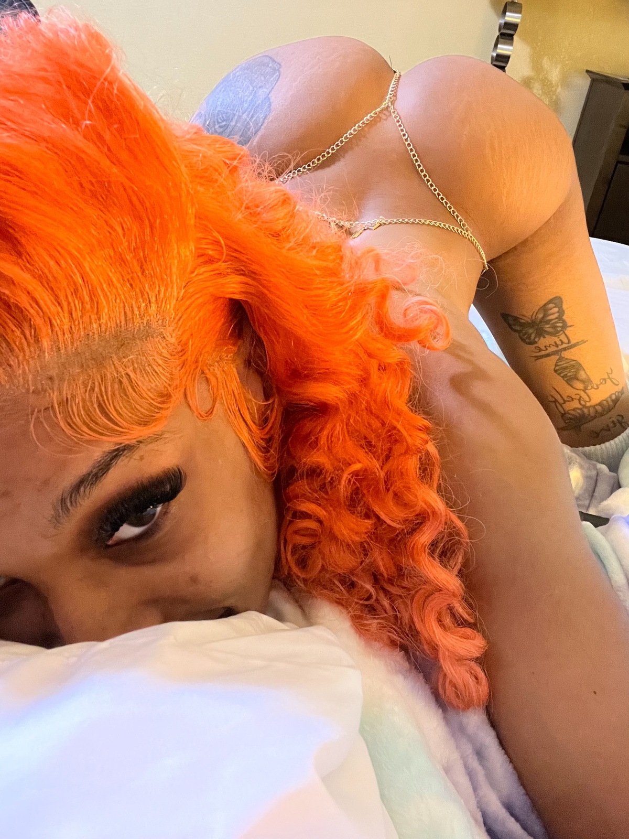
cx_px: 314
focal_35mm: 30
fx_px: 727
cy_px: 420
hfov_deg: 46.8
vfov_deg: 60.0
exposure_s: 1/15
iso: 800
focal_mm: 2.71
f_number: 2.2
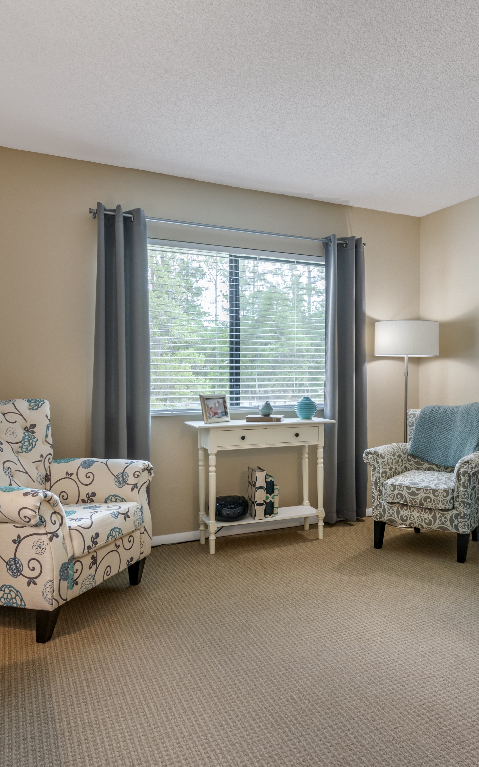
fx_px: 585
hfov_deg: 43.7
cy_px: 387
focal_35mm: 28
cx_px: 330
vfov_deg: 66.5
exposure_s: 1/20
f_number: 11
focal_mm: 18
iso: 400
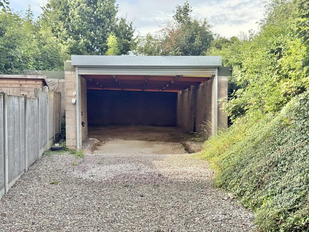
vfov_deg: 30.3
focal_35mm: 48
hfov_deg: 39.7
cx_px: 154
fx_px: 428
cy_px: 116
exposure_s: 1/865
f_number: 1.78
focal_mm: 6.76
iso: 80
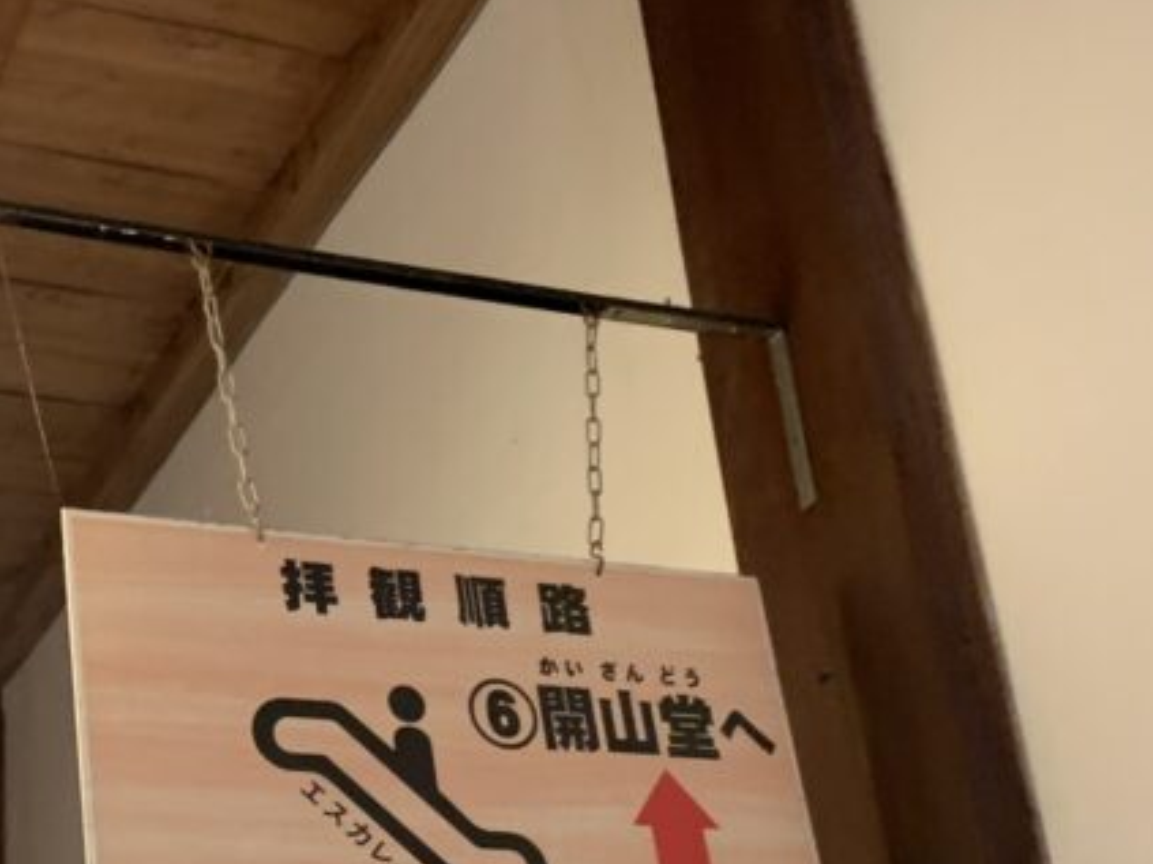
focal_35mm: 63
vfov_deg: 23.0
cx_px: 256
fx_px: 2098
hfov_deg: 30.1
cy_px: 670
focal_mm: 4.25
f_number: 1.8
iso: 400
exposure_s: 1/30
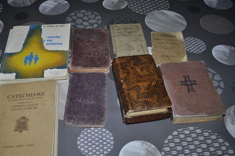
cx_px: 102
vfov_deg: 37.8
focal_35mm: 35
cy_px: 76
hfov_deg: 54.3
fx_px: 228
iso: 560
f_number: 3.8
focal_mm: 20
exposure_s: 1/60
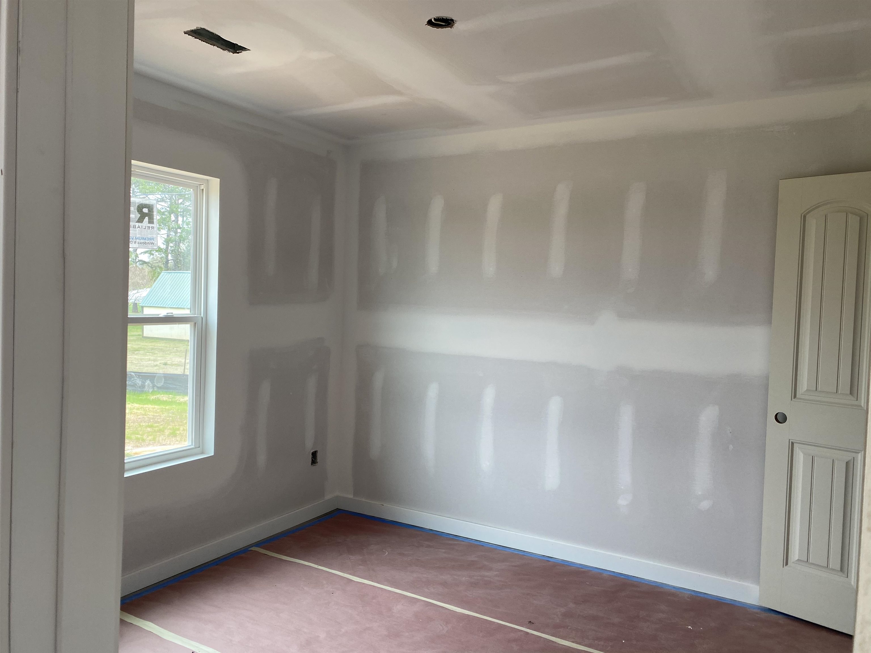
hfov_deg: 67.3
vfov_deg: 53.1
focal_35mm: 26
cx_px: 436
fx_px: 654
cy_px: 326
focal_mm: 4.25
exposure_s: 1/122
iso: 80
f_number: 1.8
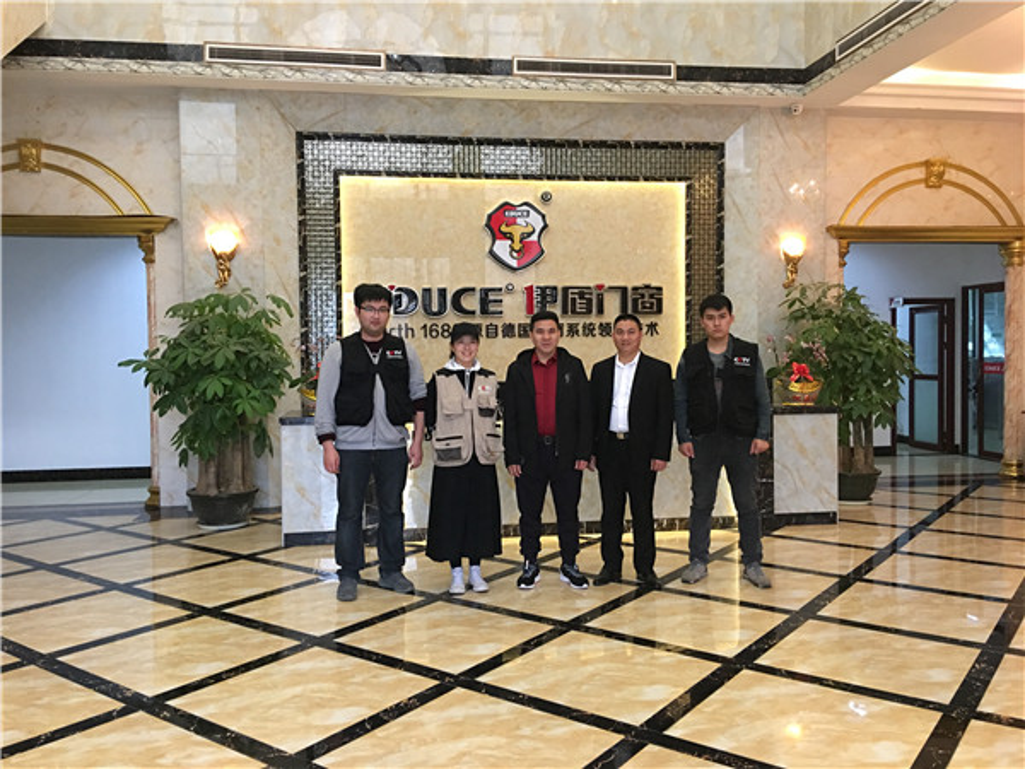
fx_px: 859
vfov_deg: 48.2
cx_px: 512
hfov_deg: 61.7
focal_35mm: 29
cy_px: 384
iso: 125
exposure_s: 1/17
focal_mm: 4.15
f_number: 2.2
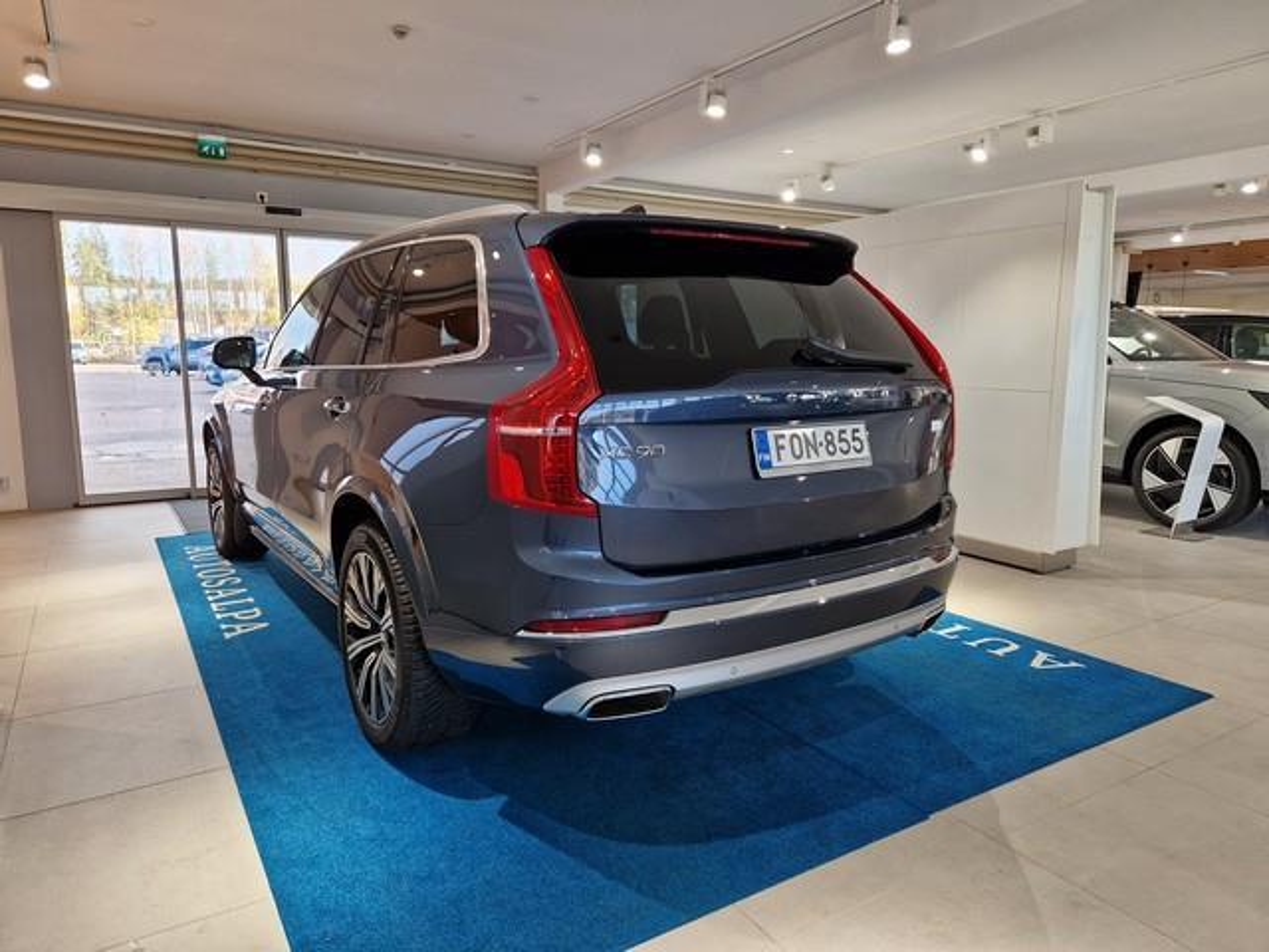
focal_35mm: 23
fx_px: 843
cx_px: 634
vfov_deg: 58.9
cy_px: 476
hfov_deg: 73.9
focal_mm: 5.4
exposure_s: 1/180
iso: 100
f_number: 1.8
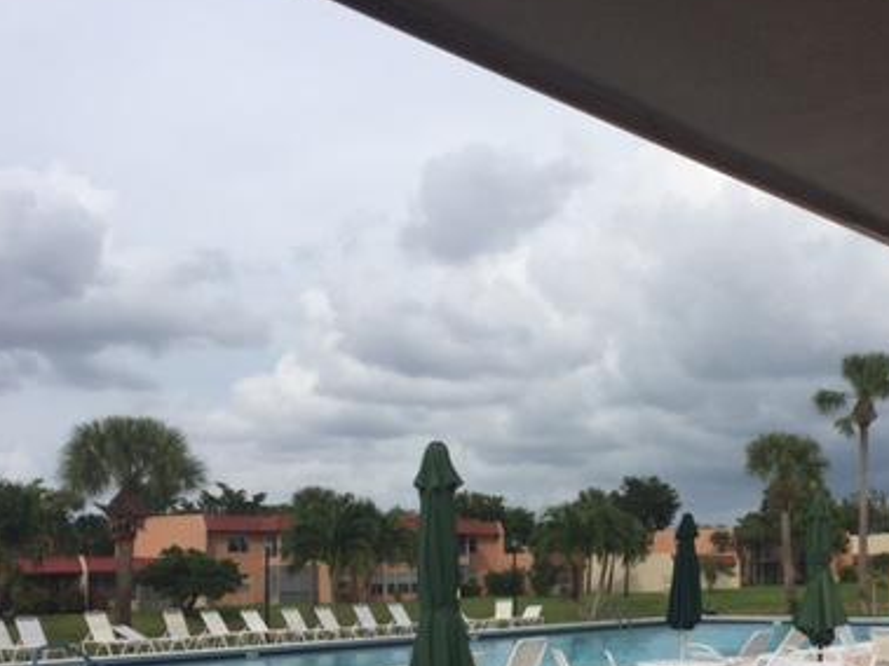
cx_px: 619
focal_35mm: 49
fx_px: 1258
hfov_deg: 38.3
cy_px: 528
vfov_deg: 29.0
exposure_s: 1/2475
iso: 32
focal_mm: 4.15
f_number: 2.2
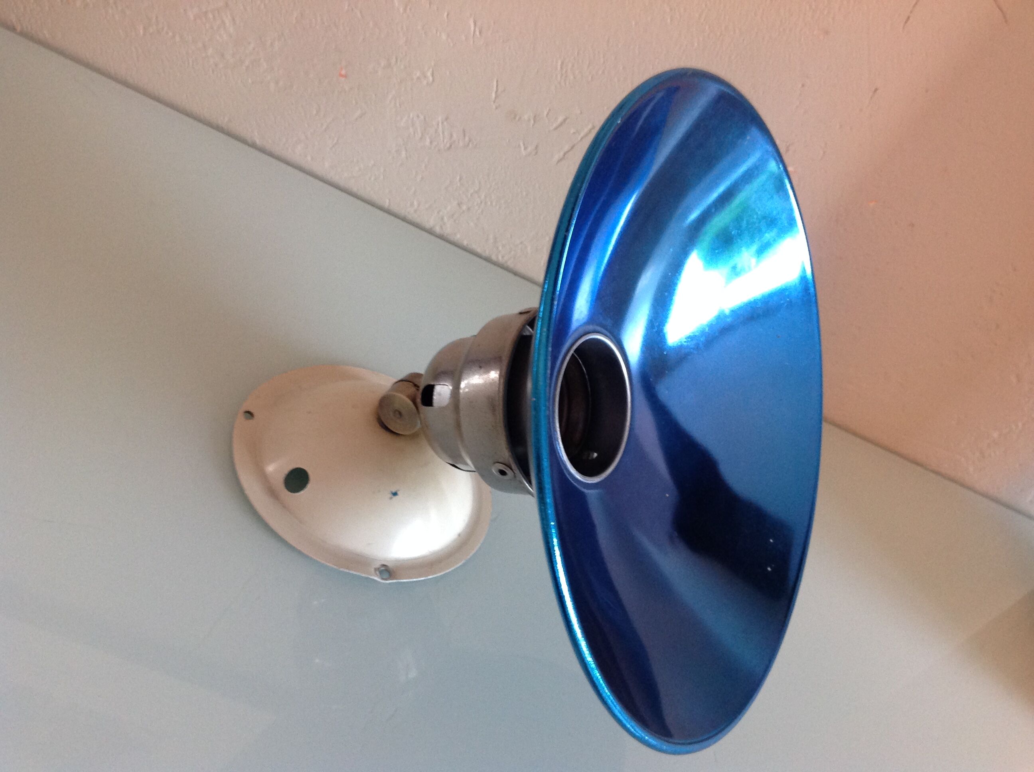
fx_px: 1044
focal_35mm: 35
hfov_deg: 52.7
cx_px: 517
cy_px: 386
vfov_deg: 40.6
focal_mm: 4.28
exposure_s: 1/15
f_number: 2.4
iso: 200
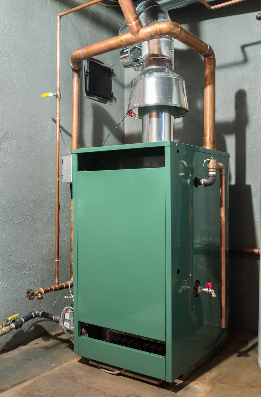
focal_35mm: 36
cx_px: 130
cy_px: 198
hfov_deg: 36.6
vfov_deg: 53.3
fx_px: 395
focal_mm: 24
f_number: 4
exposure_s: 1
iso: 100
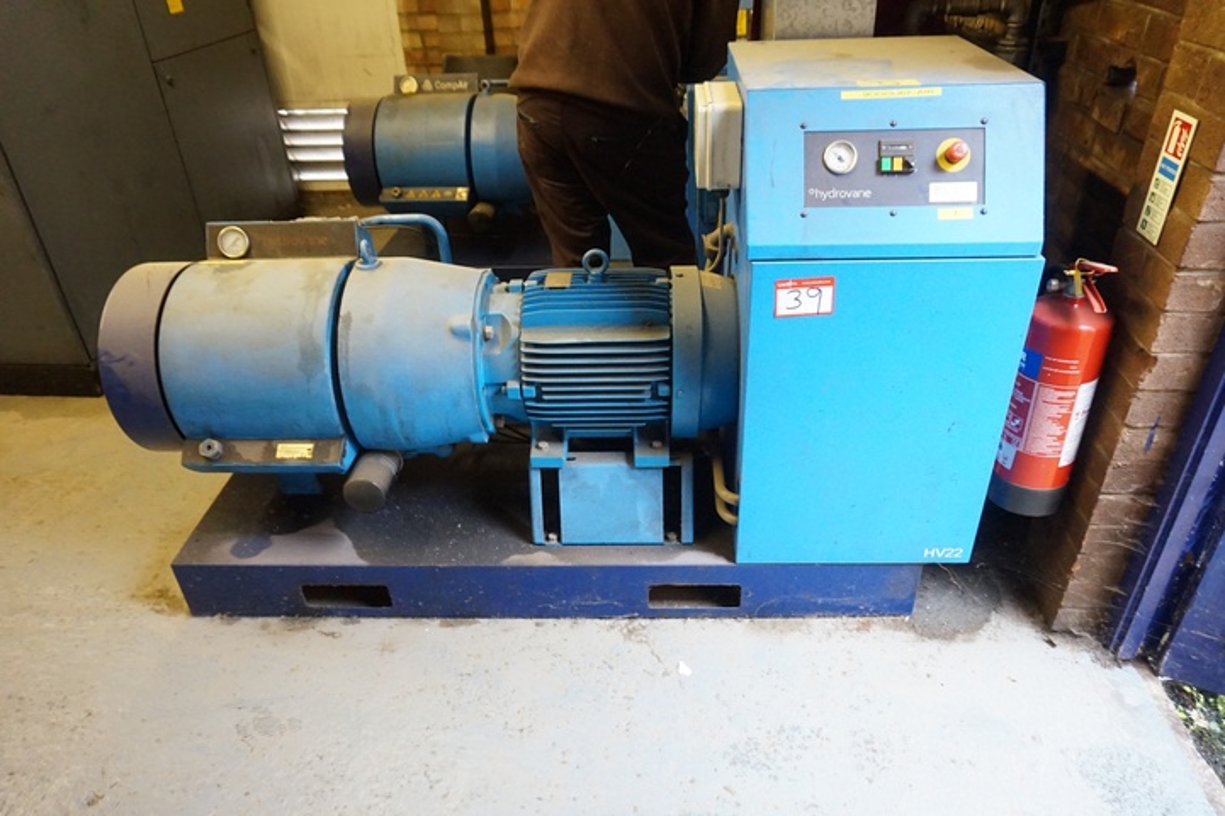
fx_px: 816
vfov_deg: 53.1
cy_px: 408
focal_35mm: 24
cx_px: 612
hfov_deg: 73.8
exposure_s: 1/60
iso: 3200
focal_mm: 16
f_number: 3.5
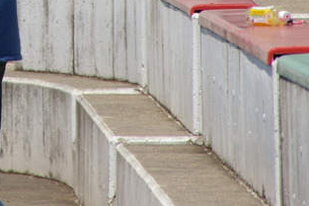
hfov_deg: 1.7
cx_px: -30
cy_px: -126
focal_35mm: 1225
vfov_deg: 1.1
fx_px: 10519
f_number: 9.5
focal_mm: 250
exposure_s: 1/500
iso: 200
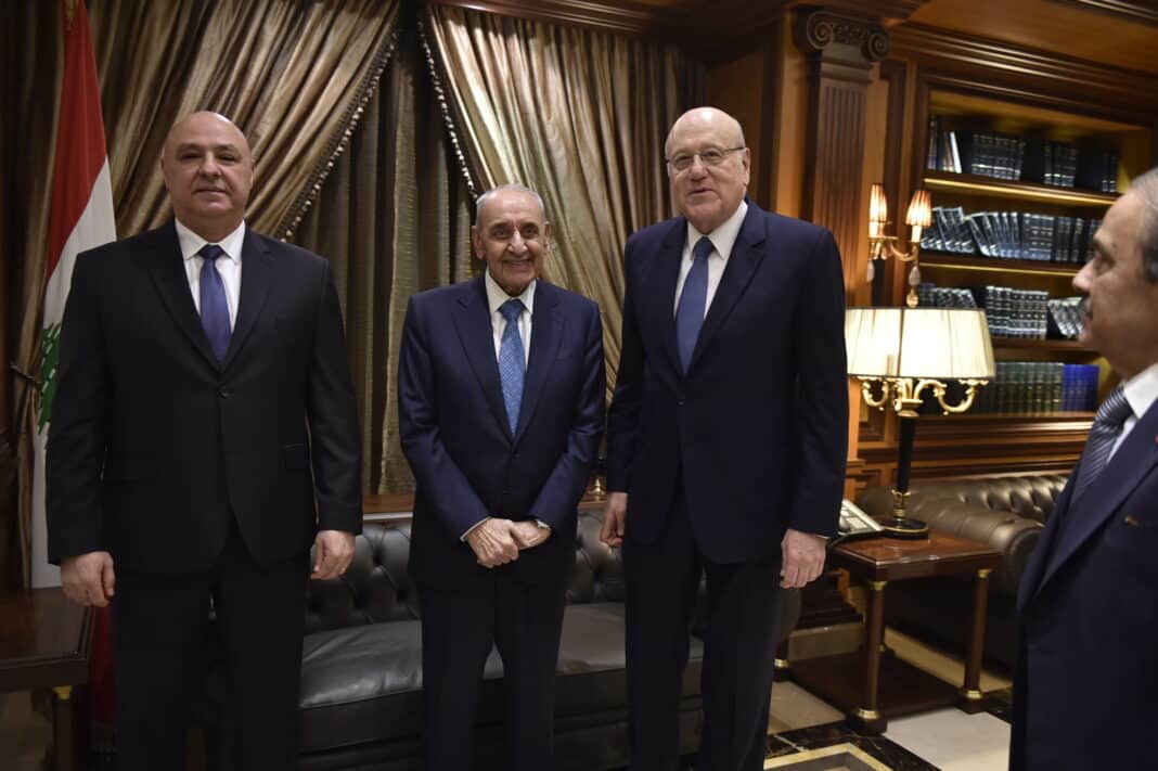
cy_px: 386
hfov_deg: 63.7
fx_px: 932
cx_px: 579
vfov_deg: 44.9
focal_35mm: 29
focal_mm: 29
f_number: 2.8
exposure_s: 1/160
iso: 2000
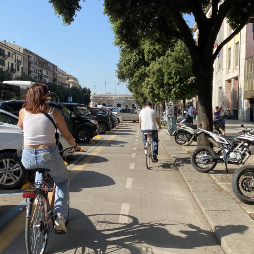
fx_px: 349
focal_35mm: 42
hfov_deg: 40.0
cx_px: 126
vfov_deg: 40.0
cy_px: 137
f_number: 1.8
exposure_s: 1/1678
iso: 32
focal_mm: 4.25
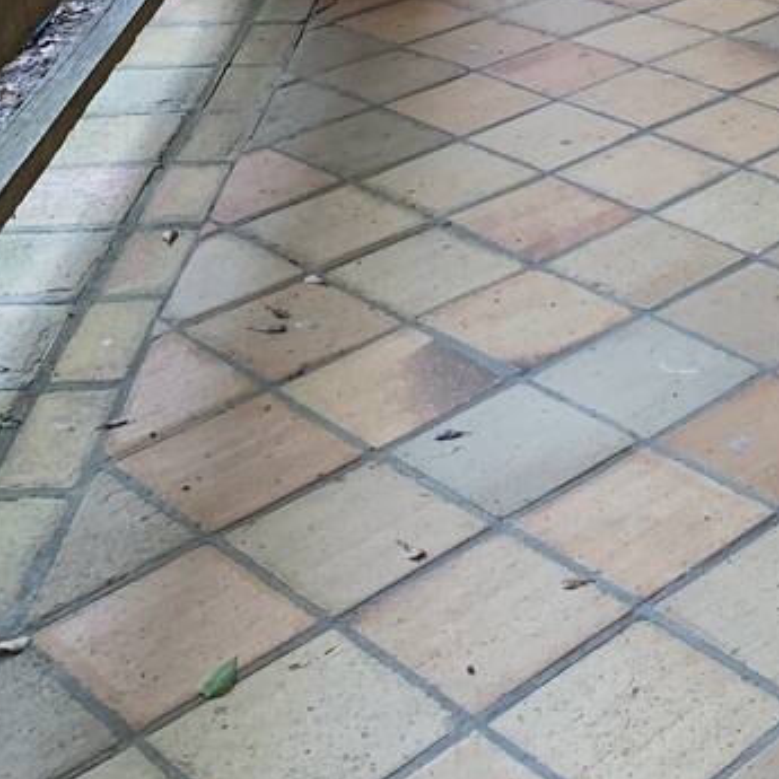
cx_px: 734
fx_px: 1833
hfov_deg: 23.2
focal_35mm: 72
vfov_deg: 21.5
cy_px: -255
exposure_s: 1/117
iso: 100
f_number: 1.8
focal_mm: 4.25
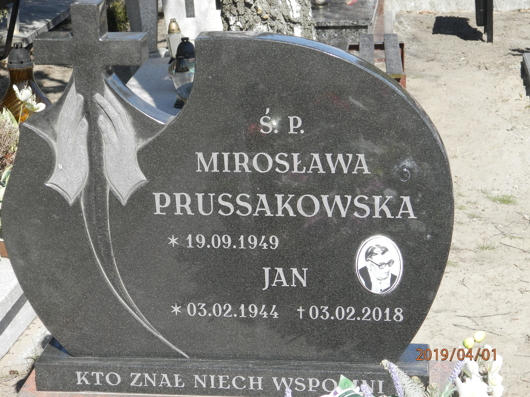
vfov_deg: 18.0
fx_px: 1255
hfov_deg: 23.8
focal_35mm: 82
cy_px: 198
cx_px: 265
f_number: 4.2
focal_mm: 14.6
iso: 80
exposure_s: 1/320
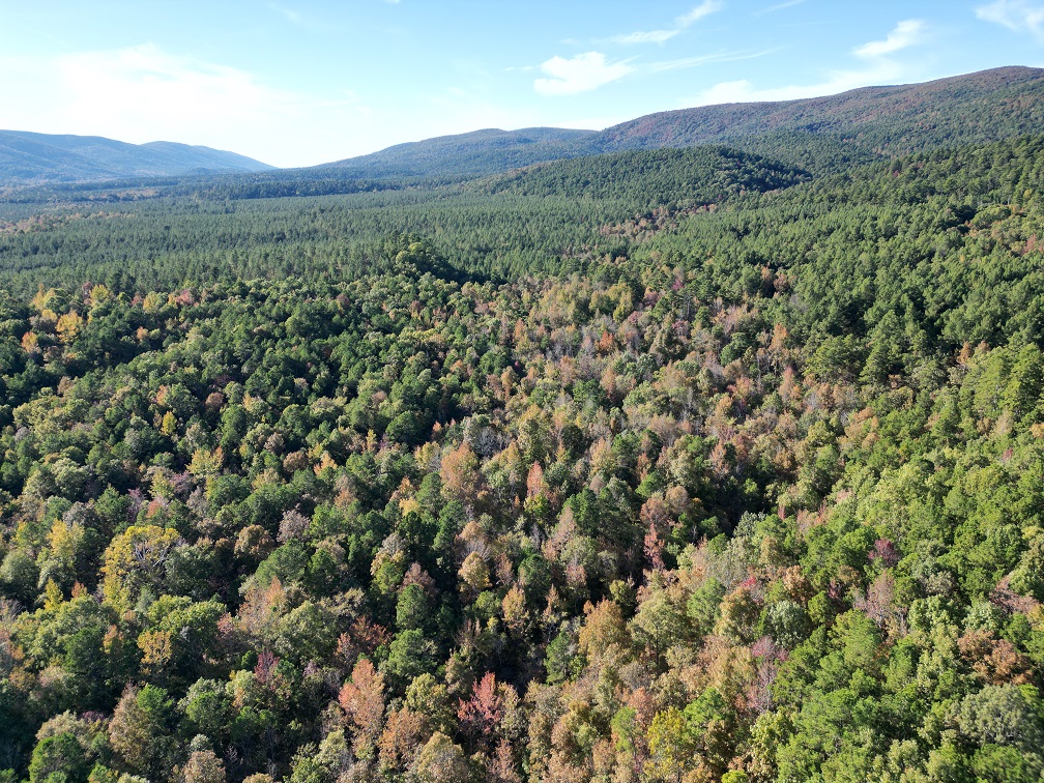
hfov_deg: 71.6
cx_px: 522
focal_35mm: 24
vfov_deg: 56.8
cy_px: 392
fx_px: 724
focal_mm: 6.72
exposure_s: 1/1250
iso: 100
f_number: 1.7
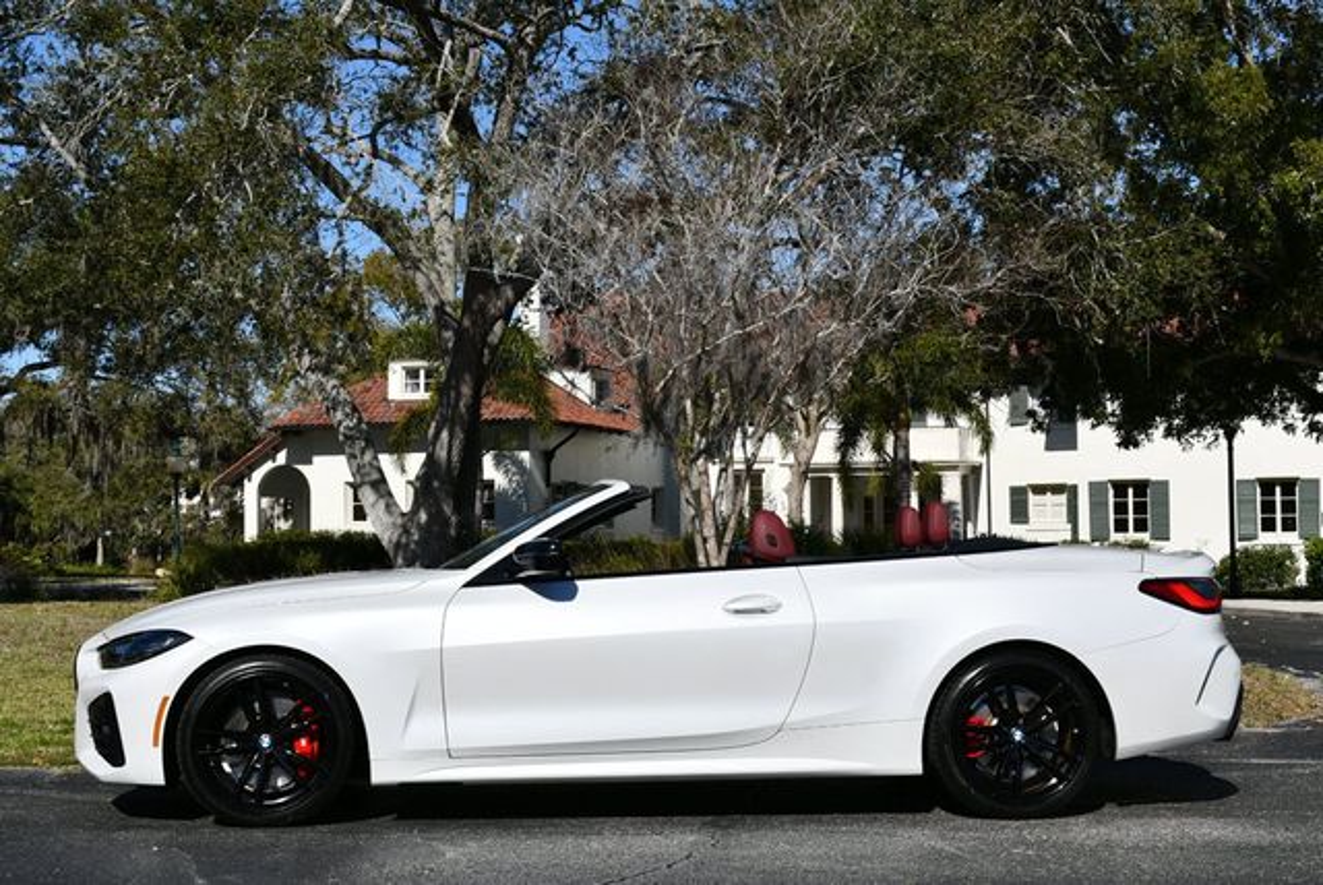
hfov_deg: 38.2
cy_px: 442
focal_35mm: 52
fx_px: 1913
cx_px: 662
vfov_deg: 26.0
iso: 100
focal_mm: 26
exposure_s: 1/400
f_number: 10
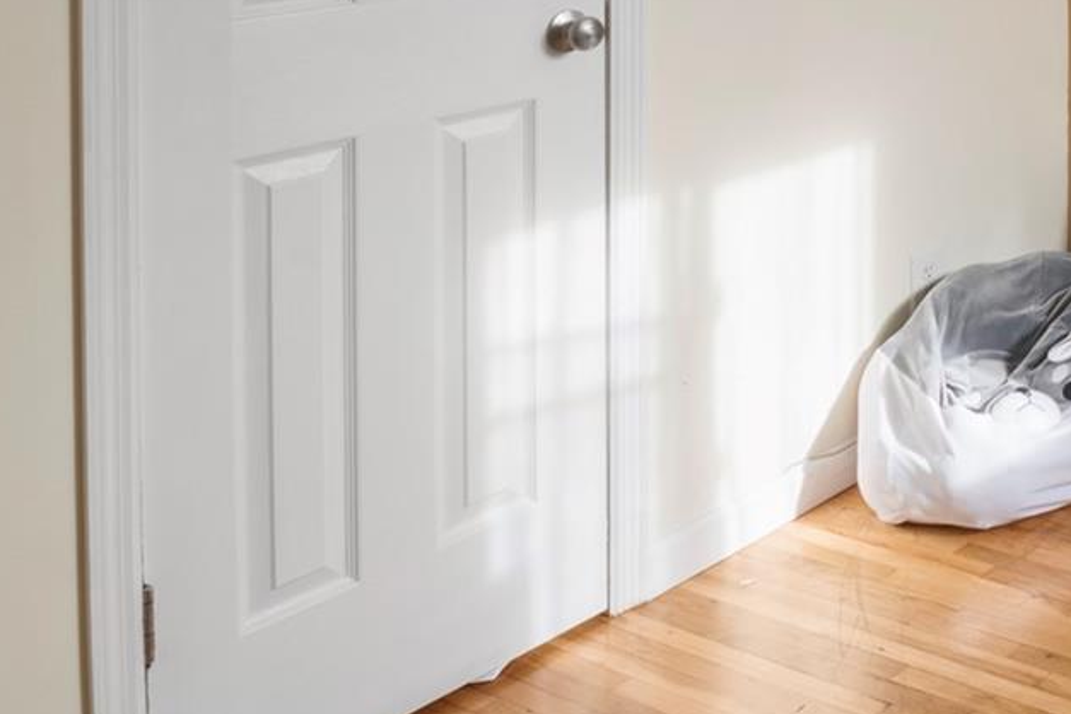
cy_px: -322
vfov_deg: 22.9
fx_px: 1458
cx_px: 1486
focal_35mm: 49
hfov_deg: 29.7
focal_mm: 10
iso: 100
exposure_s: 1/2
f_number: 11
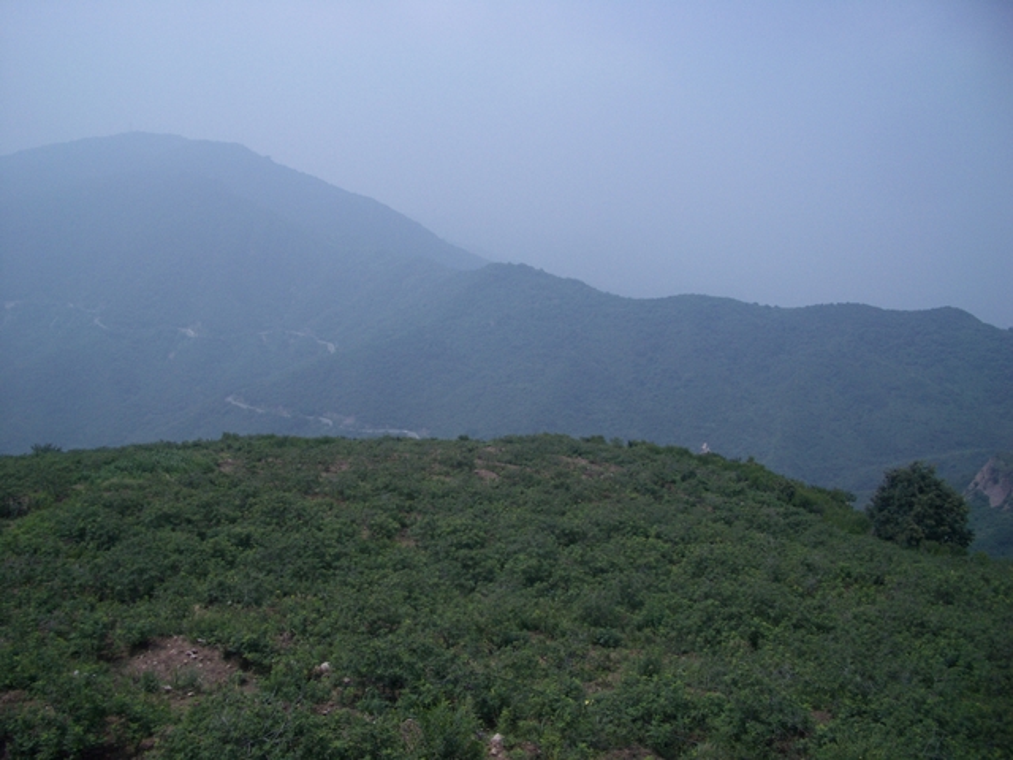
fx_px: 1024
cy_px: 380
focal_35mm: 35
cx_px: 506
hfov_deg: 52.6
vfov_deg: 40.7
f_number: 4.3
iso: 50
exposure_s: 1/1000
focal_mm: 5.8
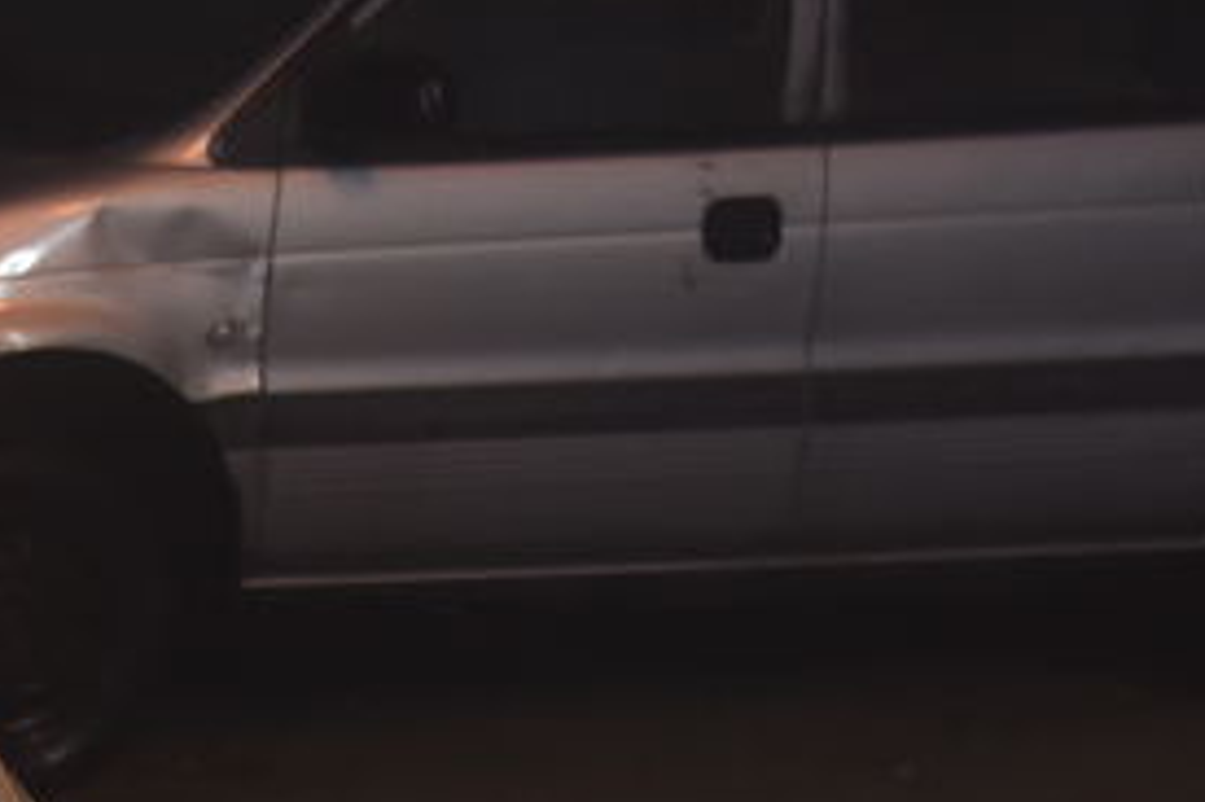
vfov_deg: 4.8
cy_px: 1501
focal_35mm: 280
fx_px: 9366
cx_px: -408
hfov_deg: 7.3
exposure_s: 1/60
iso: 1600
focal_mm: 55
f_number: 5
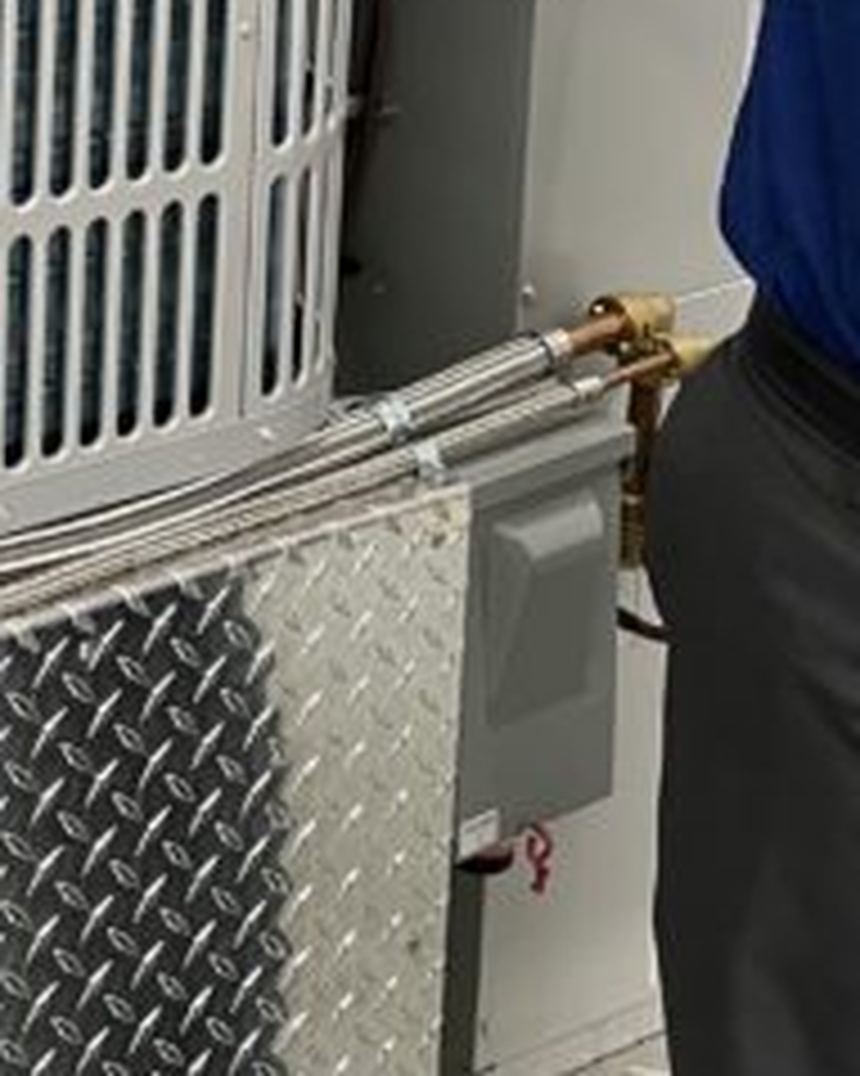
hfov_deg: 14.3
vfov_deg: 17.5
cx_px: -212
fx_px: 3311
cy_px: -250
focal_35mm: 104
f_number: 1.6
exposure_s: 1/60
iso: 80
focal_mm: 4.2
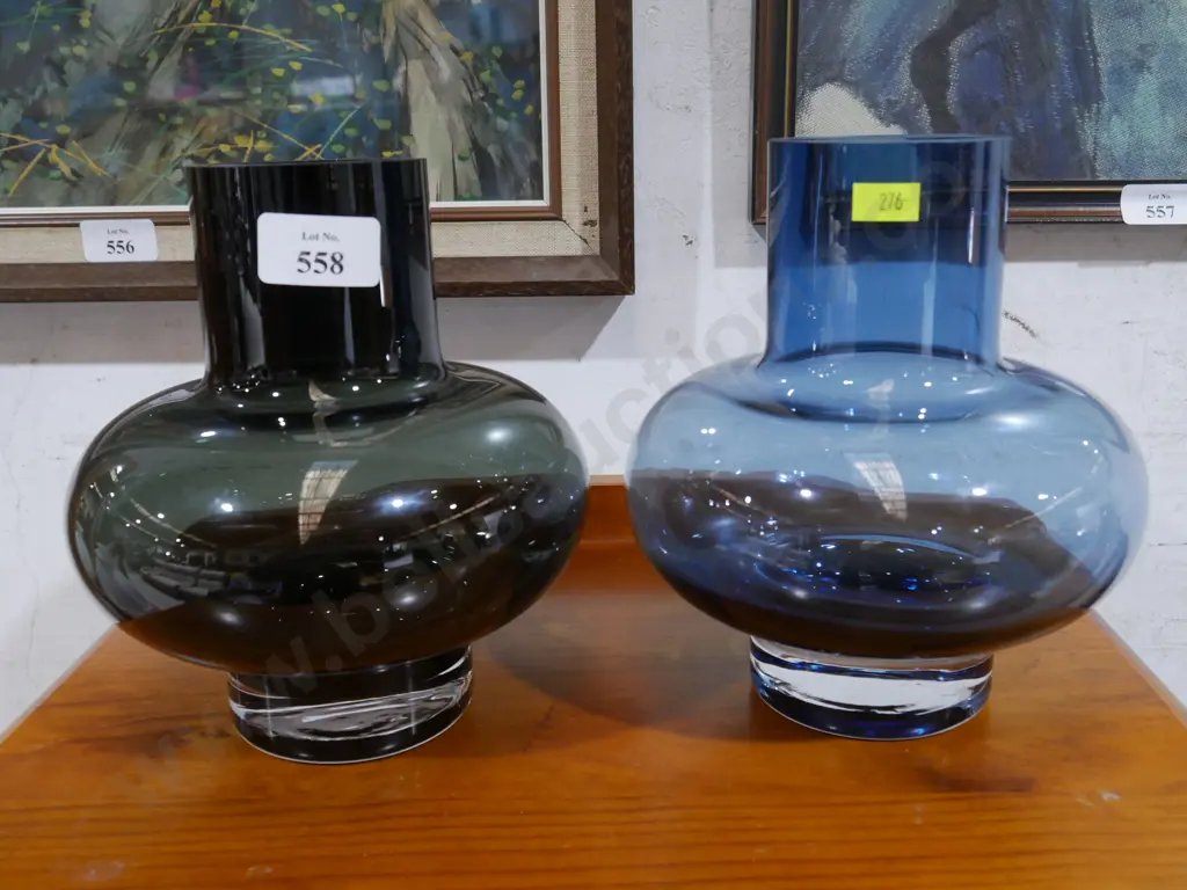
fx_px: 1234
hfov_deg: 51.4
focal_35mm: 36
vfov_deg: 39.7
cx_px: 594
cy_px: 445
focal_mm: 18
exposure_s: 1/60
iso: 1600
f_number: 5.3
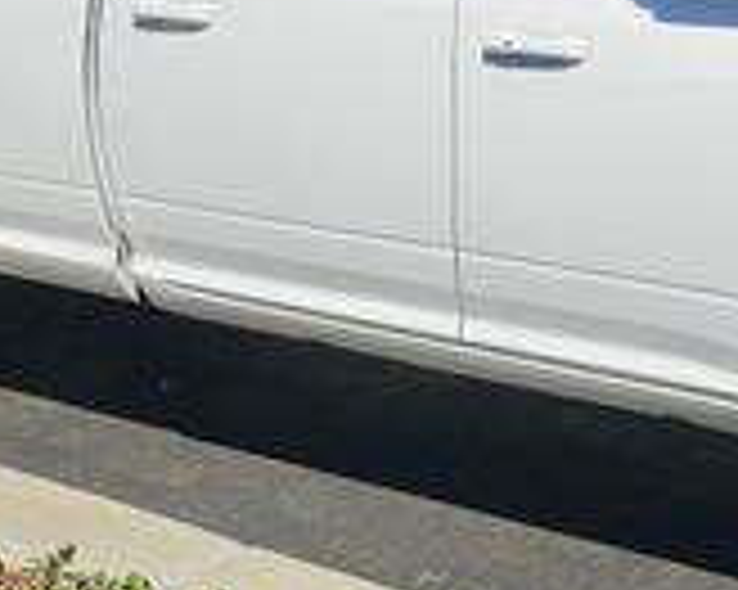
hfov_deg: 26.7
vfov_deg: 20.9
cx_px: 652
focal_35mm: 69
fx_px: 1506
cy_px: -86
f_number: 1.7
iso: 10
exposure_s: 1/1461
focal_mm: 6.3
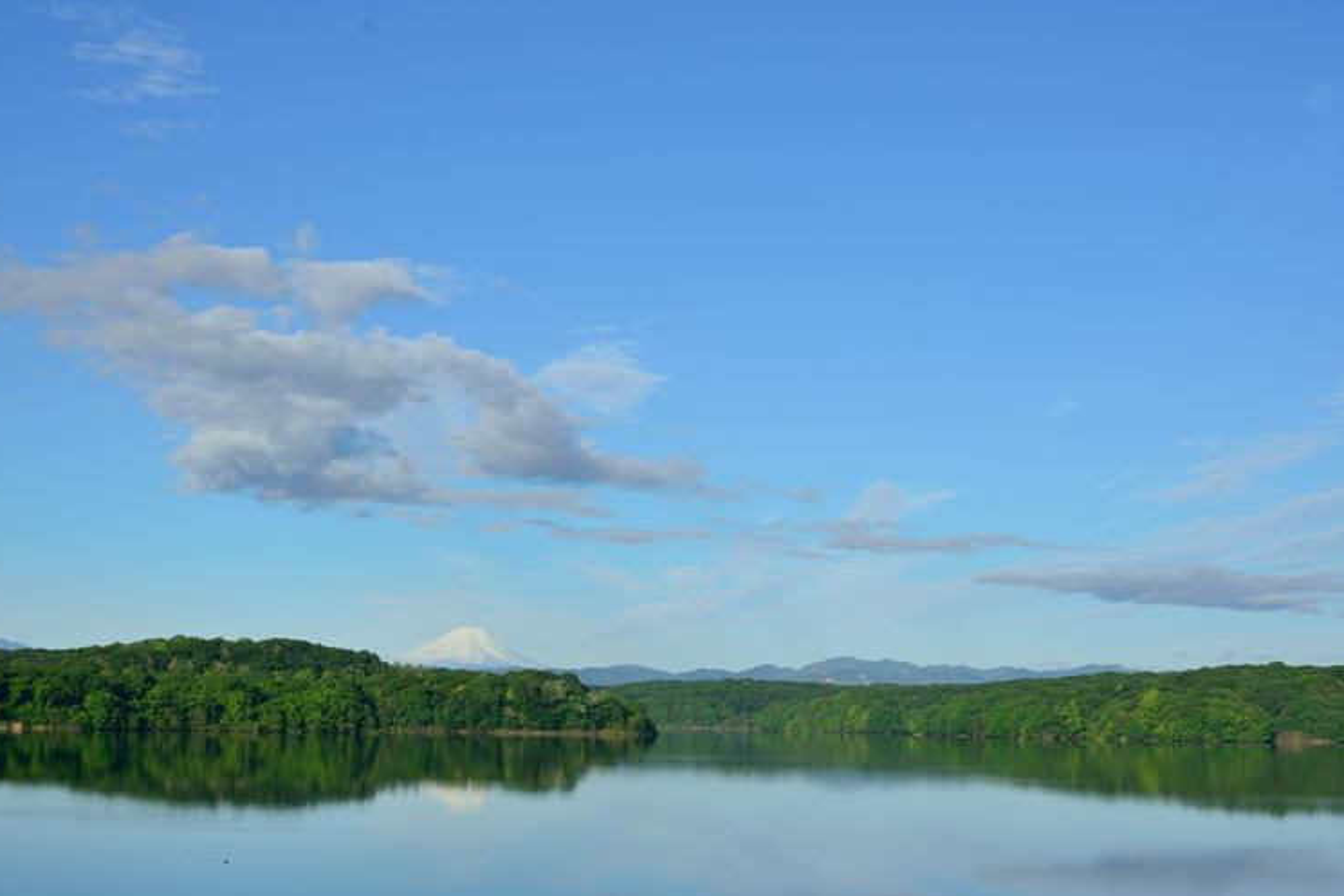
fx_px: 2054
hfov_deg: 36.2
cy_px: 455
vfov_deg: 24.6
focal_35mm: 55
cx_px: 696
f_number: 9
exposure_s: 1/320
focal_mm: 40
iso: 100
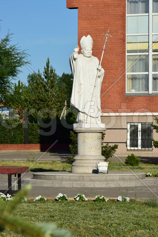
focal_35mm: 158
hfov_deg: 8.7
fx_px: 1036
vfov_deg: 13.0
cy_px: 118
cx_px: 79
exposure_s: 1/200
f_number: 11
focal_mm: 105
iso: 100
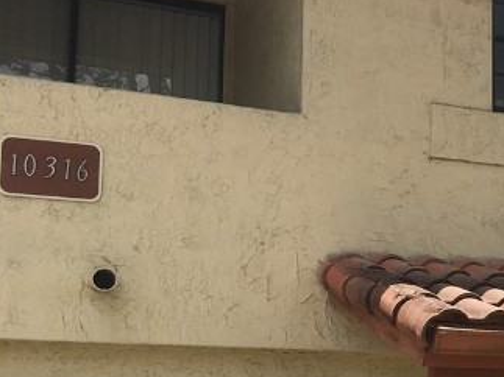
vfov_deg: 15.9
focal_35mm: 92
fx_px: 1339
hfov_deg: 18.5
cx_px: 785
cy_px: 316
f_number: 2.2
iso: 25
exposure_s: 1/1026
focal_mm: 4.15
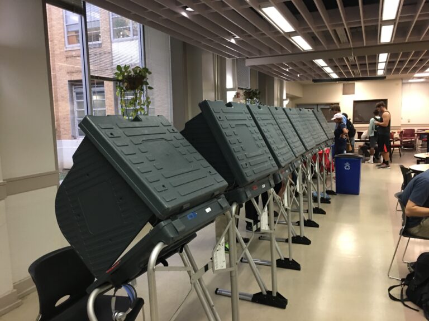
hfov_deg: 61.7
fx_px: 359
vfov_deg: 48.2
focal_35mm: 29
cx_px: 214
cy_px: 160
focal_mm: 4.15
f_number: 2.2
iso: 80
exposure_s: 1/15
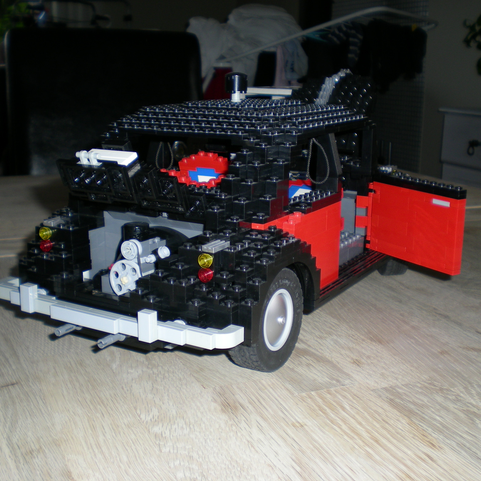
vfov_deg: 37.6
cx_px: 227
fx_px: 707
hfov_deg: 37.5
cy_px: 240
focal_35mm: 45
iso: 50
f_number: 3.1
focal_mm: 6.3
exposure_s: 1/60
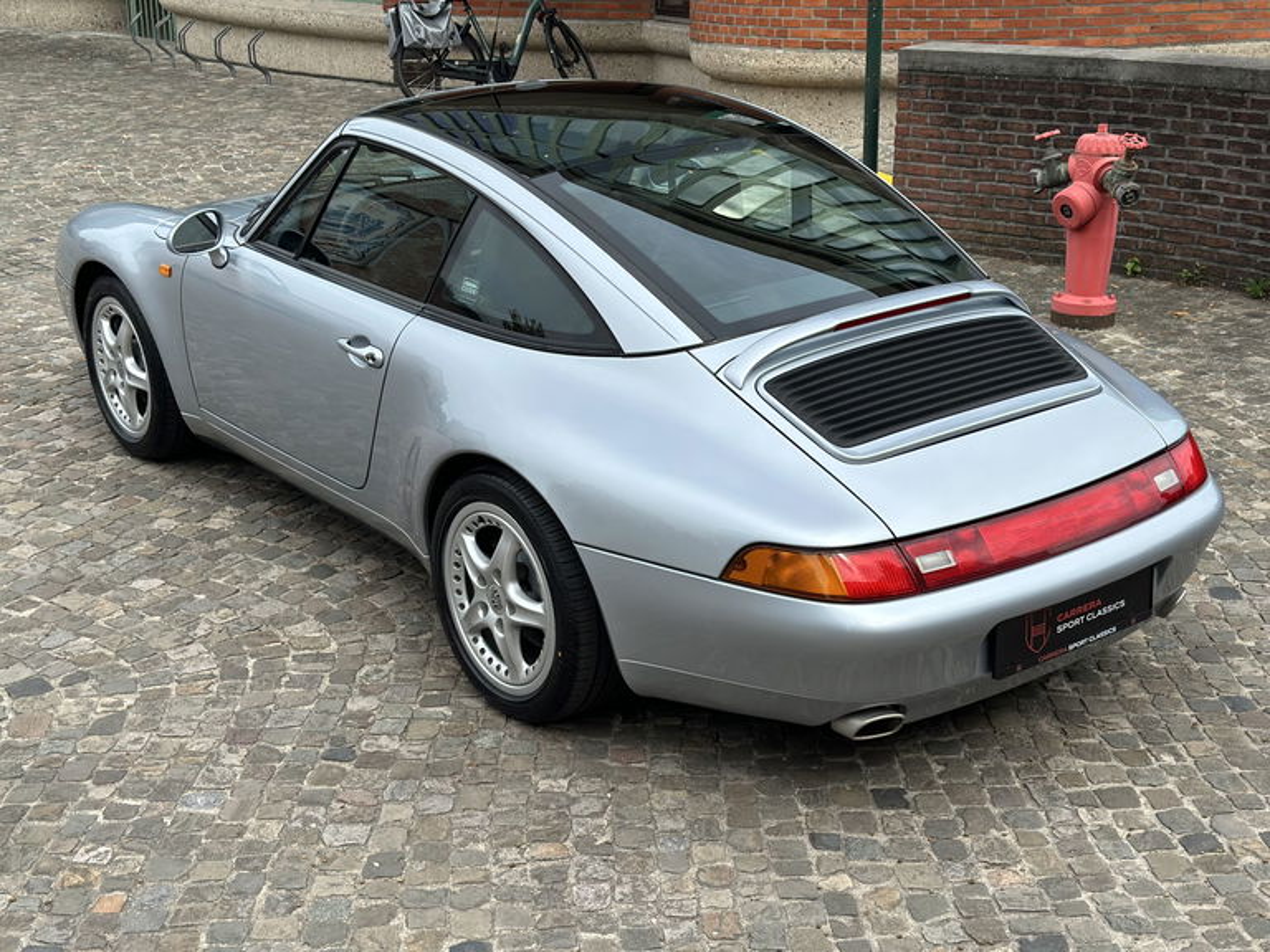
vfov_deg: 30.3
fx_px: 1761
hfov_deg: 39.7
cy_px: 476
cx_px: 635
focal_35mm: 48
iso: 100
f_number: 1.78
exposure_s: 1/3472
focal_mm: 6.86
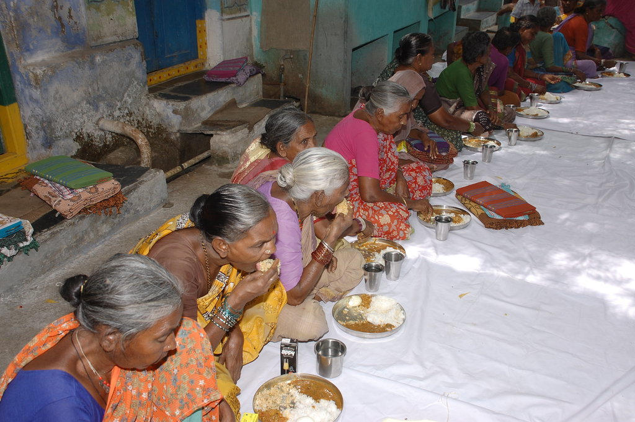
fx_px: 634
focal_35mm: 36
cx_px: 318
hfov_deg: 53.2
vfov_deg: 36.8
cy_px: 211
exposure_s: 1/80
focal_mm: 24
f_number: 6.3
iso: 200
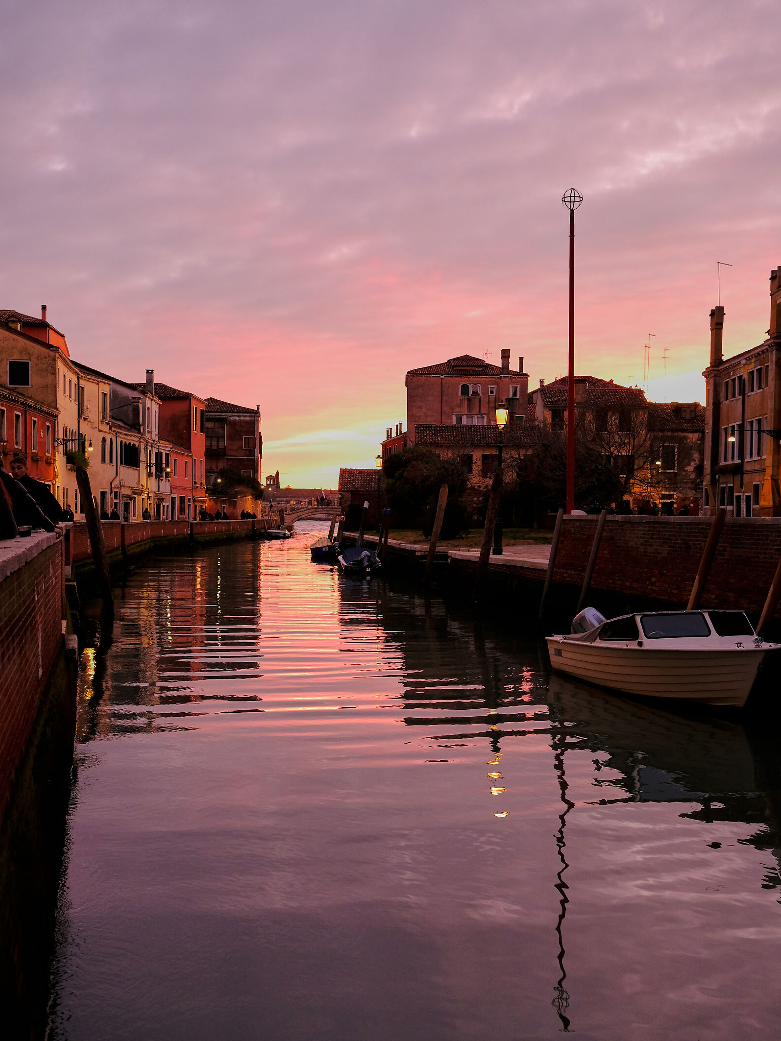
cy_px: 576
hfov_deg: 37.7
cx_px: 390
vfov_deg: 48.9
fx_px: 1143
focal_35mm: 38
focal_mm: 23
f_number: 2.8
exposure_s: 1/80
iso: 800
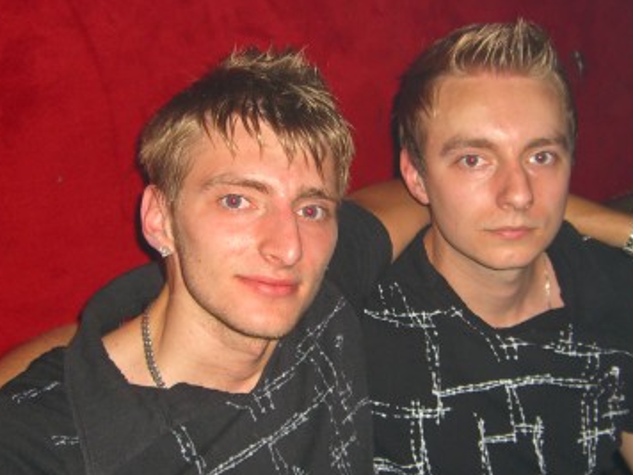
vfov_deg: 22.9
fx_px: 1170
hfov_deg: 30.2
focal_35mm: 64
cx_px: 365
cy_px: 281
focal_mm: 7.9
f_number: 2.8
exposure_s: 1/60
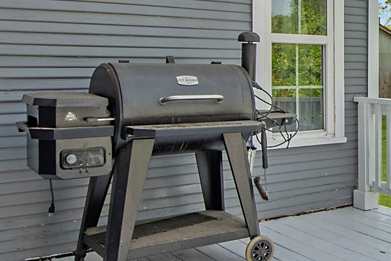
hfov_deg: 32.6
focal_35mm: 53
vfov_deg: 25.1
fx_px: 576
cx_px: 439
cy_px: 56
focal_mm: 10
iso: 100
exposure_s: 1/160
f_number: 8
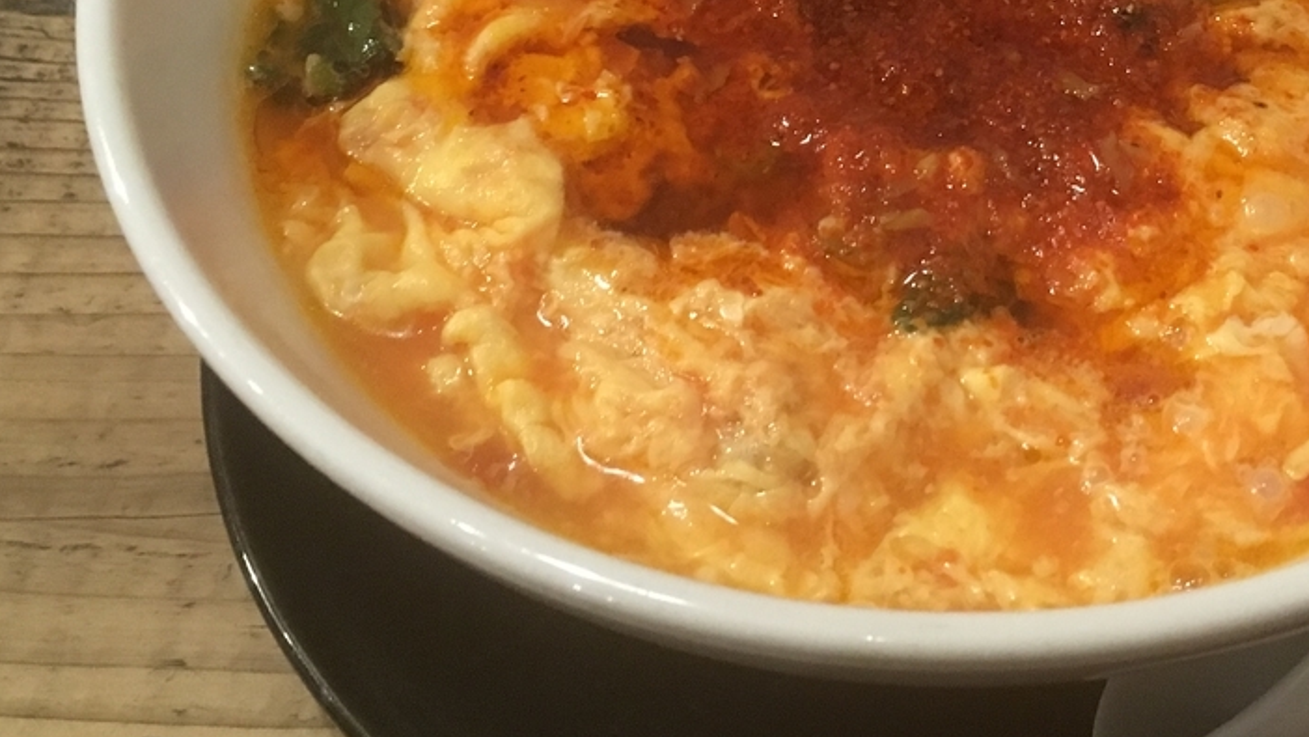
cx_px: 901
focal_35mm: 54
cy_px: 49
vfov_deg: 21.6
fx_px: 1874
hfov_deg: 38.0
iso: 200
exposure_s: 1/15
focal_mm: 4.15
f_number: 2.2
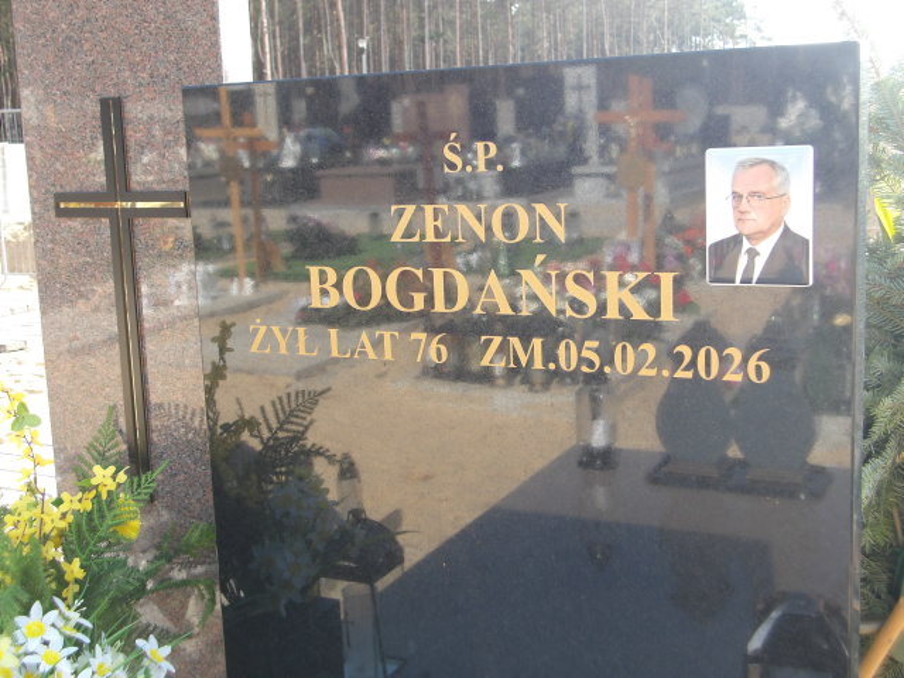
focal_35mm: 42
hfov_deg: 44.8
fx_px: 1097
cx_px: 452
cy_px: 339
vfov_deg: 34.3
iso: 100
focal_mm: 7.6
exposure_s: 1/122
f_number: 3.7
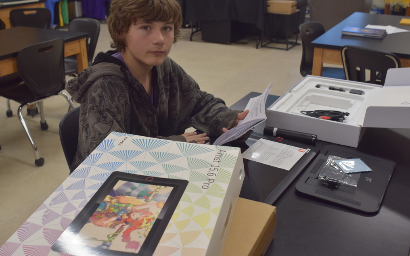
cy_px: 137
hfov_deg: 52.7
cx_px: 206
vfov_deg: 34.4
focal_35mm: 37
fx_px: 413
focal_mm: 24
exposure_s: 1/60
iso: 400
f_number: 4
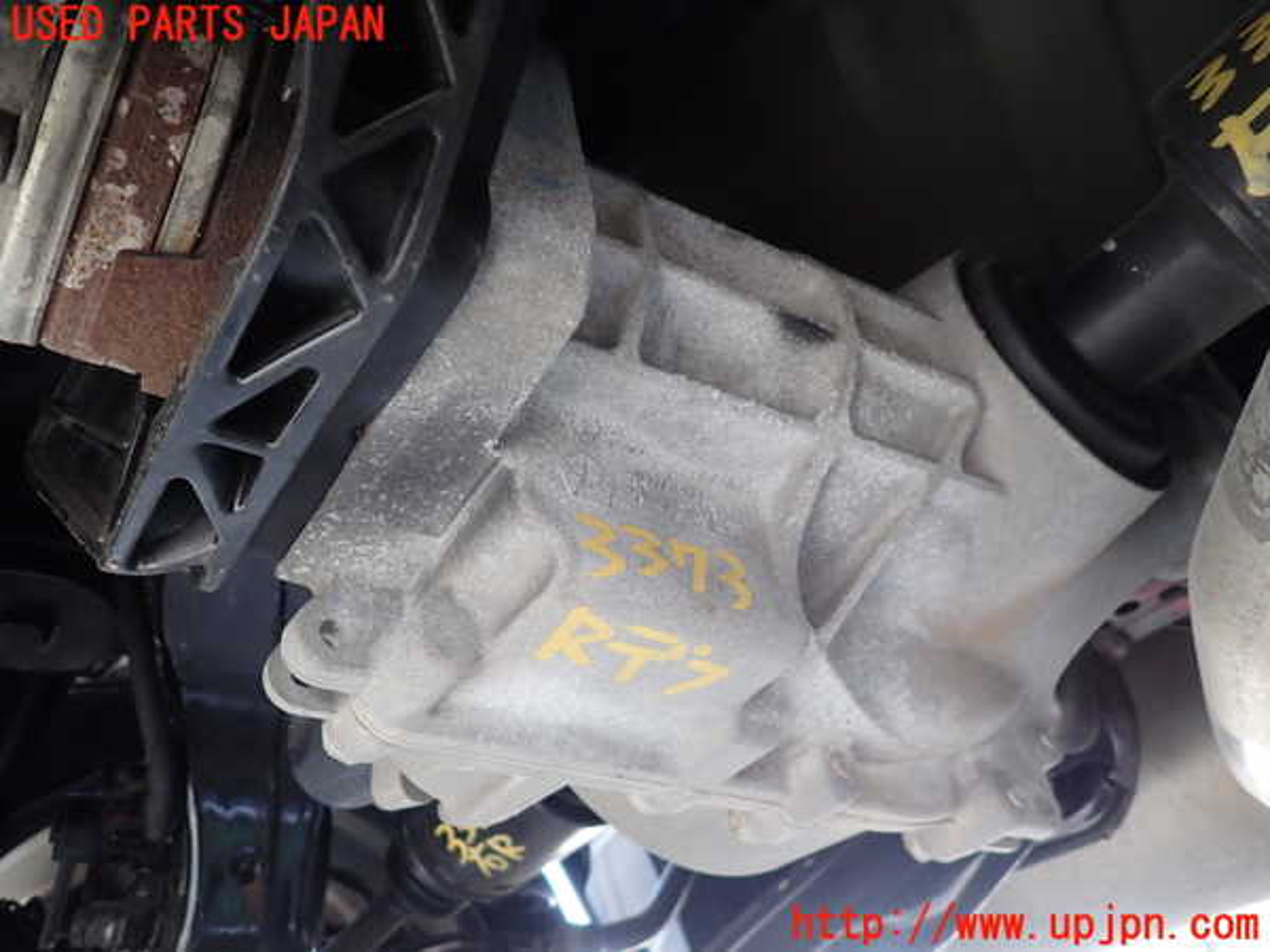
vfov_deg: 54.9
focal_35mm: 25
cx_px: 635
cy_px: 476
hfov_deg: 69.4
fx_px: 917
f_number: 2
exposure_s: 1/60
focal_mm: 4.5
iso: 160
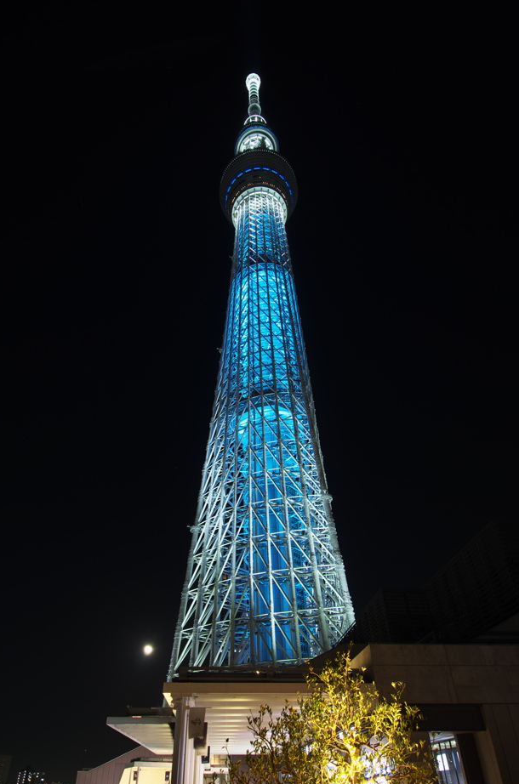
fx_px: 435
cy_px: 428
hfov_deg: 61.6
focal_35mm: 20
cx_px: 237
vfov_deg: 83.9
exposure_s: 4
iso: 100
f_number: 8
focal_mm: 12
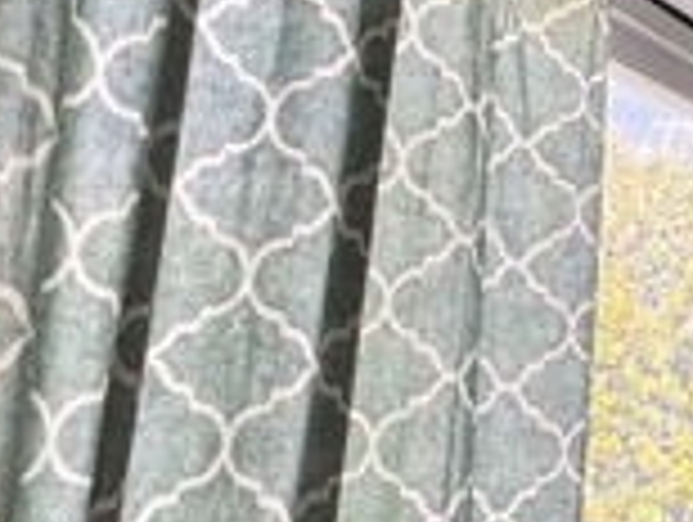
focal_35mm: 58
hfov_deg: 24.4
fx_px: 1163
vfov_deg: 25.3
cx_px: 1084
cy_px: 292
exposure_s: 1/120
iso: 64
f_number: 2.2
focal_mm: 2.22
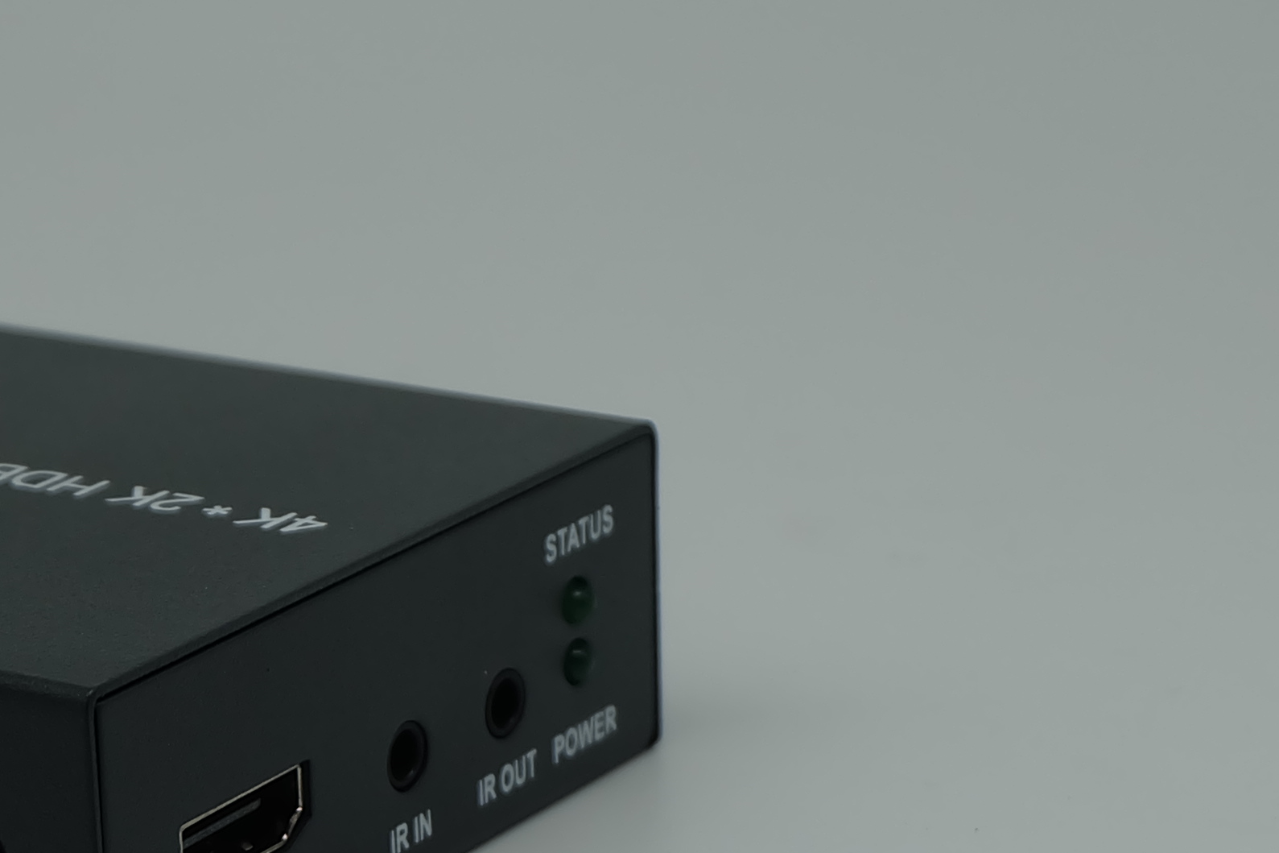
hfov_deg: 13.4
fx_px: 5364
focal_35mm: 151
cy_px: 723
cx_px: -6
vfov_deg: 9.1
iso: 200
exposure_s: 1/160
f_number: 5.6
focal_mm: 32.5
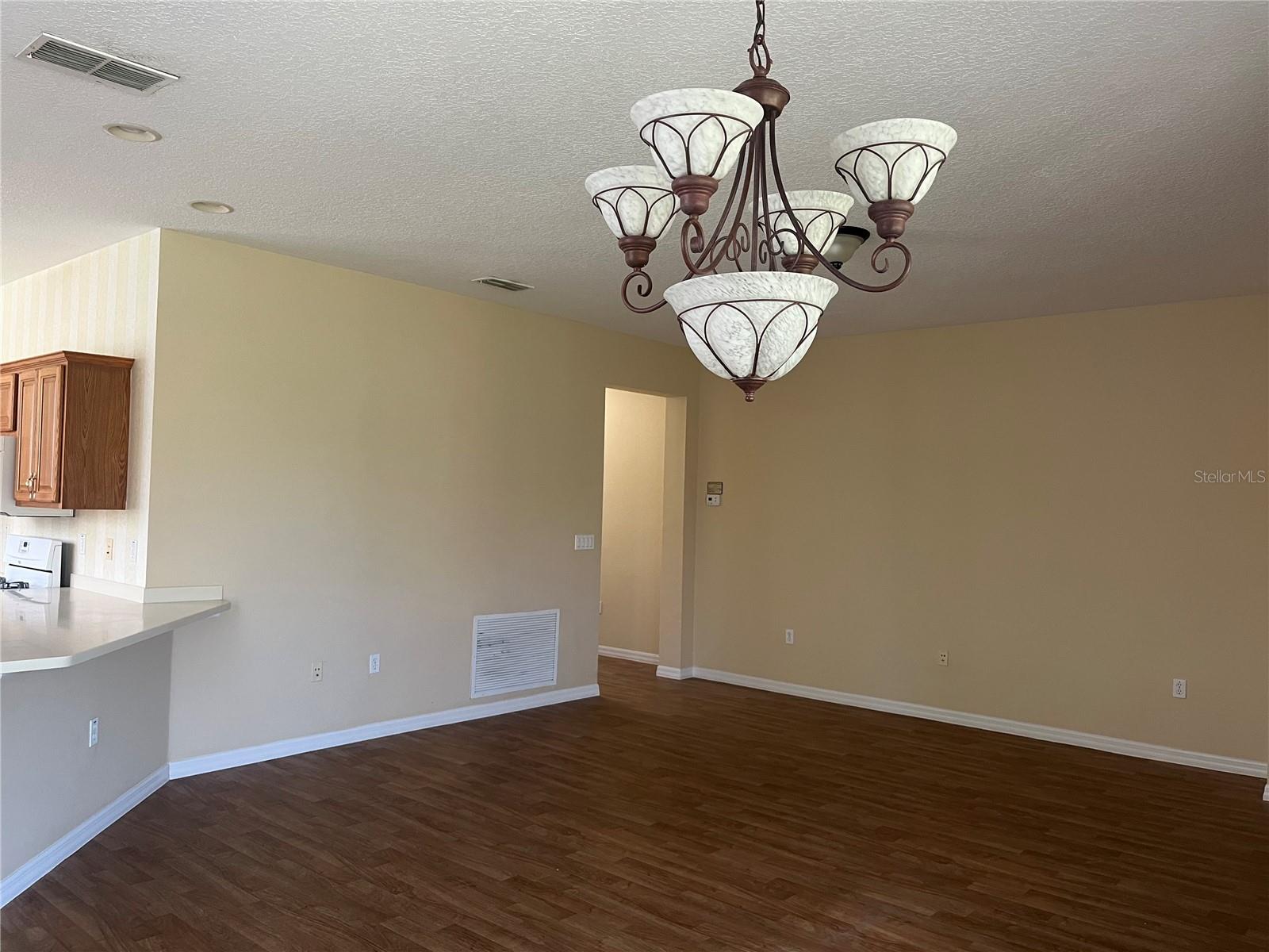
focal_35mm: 26
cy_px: 476
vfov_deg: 53.1
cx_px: 634
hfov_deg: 67.3
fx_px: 953
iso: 125
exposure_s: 1/90
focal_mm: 5.1
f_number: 1.6
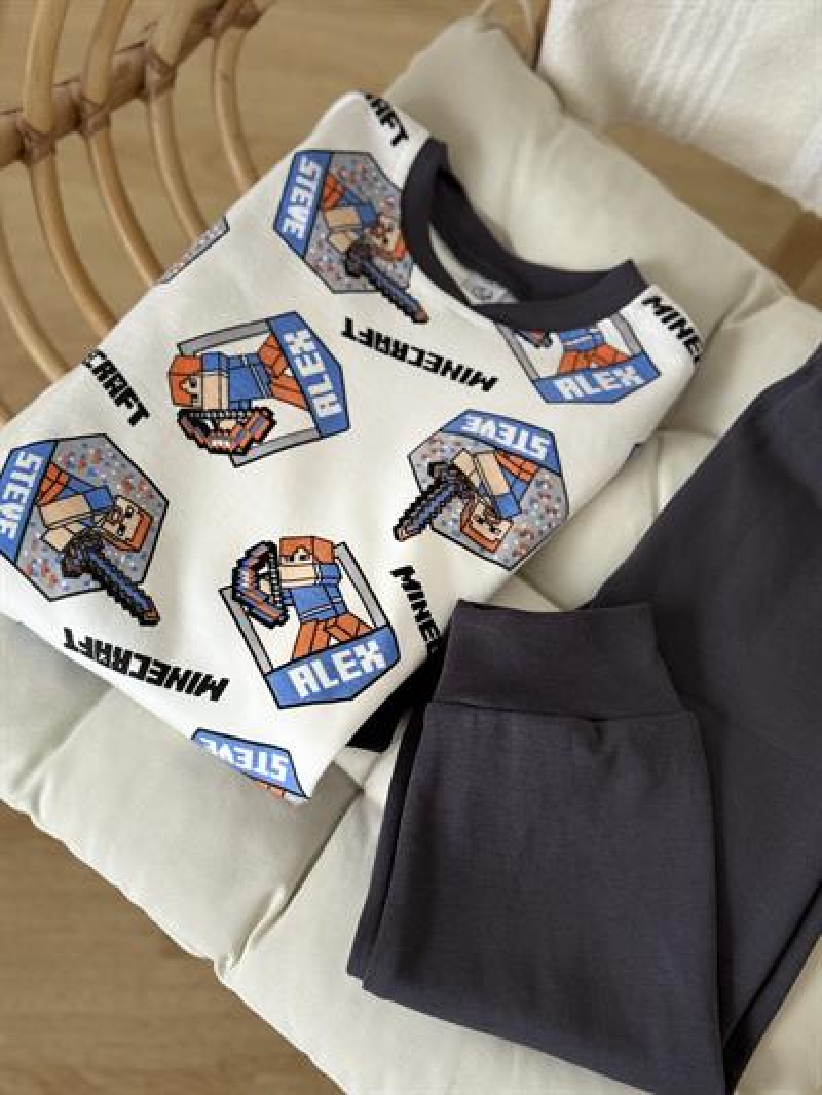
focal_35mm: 48
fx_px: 1519
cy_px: 548
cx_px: 411
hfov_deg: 30.3
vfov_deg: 39.6
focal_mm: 6.76
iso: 100
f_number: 1.78
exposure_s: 1/83
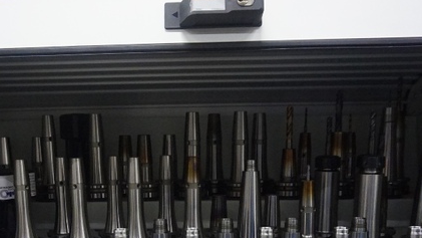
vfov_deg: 26.3
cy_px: 235
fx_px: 481
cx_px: 167
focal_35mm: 43
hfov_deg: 47.1
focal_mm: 16
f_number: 3.5
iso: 3200
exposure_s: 1/50
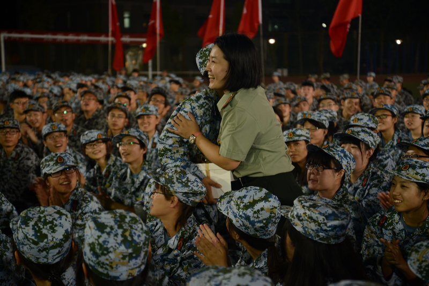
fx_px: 930
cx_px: 214
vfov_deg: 17.5
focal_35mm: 78
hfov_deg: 26.0
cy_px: 143
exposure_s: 1/50
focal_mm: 78
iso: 1000
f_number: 4.5
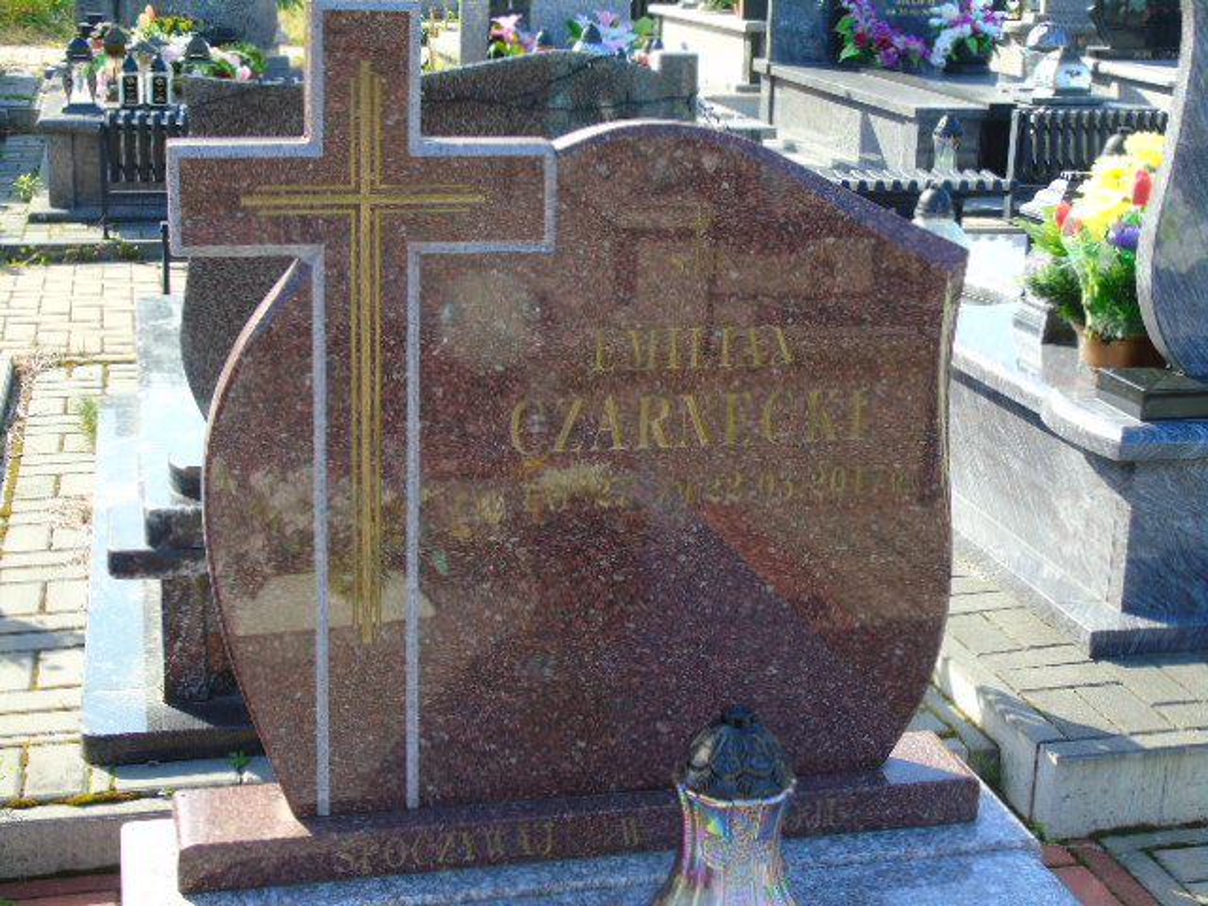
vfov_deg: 27.0
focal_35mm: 54
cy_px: 453
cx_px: 604
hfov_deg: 35.5
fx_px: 1884
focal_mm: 9.6
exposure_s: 1/160
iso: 80
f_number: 4.3
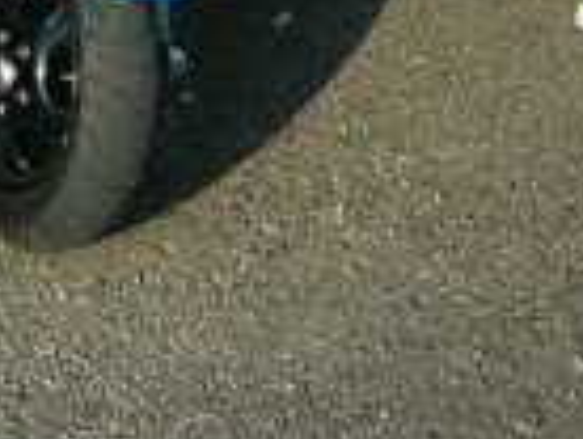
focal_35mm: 162
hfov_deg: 11.4
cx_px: -439
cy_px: -325
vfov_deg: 8.8
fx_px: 2733
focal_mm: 5.8
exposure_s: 1/500
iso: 50
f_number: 2.8
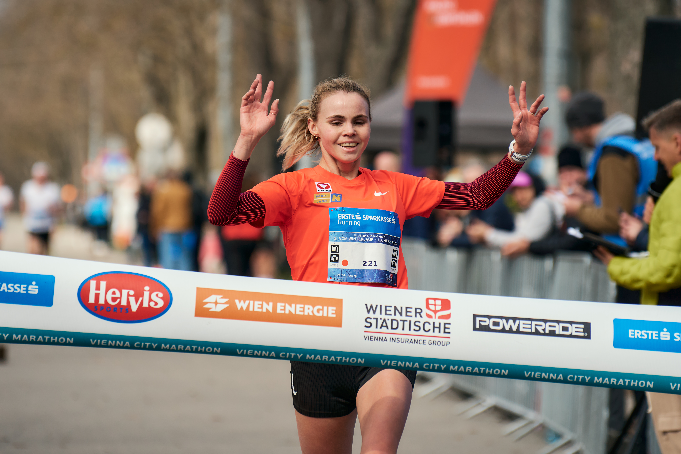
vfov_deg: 6.4
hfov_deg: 9.6
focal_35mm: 214
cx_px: 340
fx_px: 4057
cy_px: 227
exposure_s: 1/2000
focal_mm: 143
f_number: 2.8
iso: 100
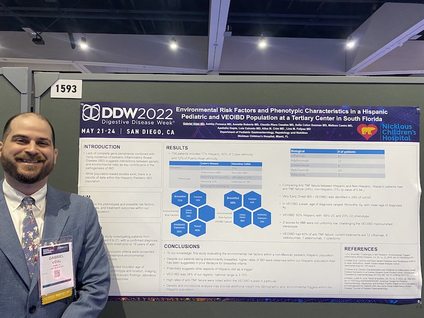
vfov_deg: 53.1
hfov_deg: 67.3
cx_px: 212
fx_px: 318
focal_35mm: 26
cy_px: 159
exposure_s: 1/60
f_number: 1.8
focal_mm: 4.25
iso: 125
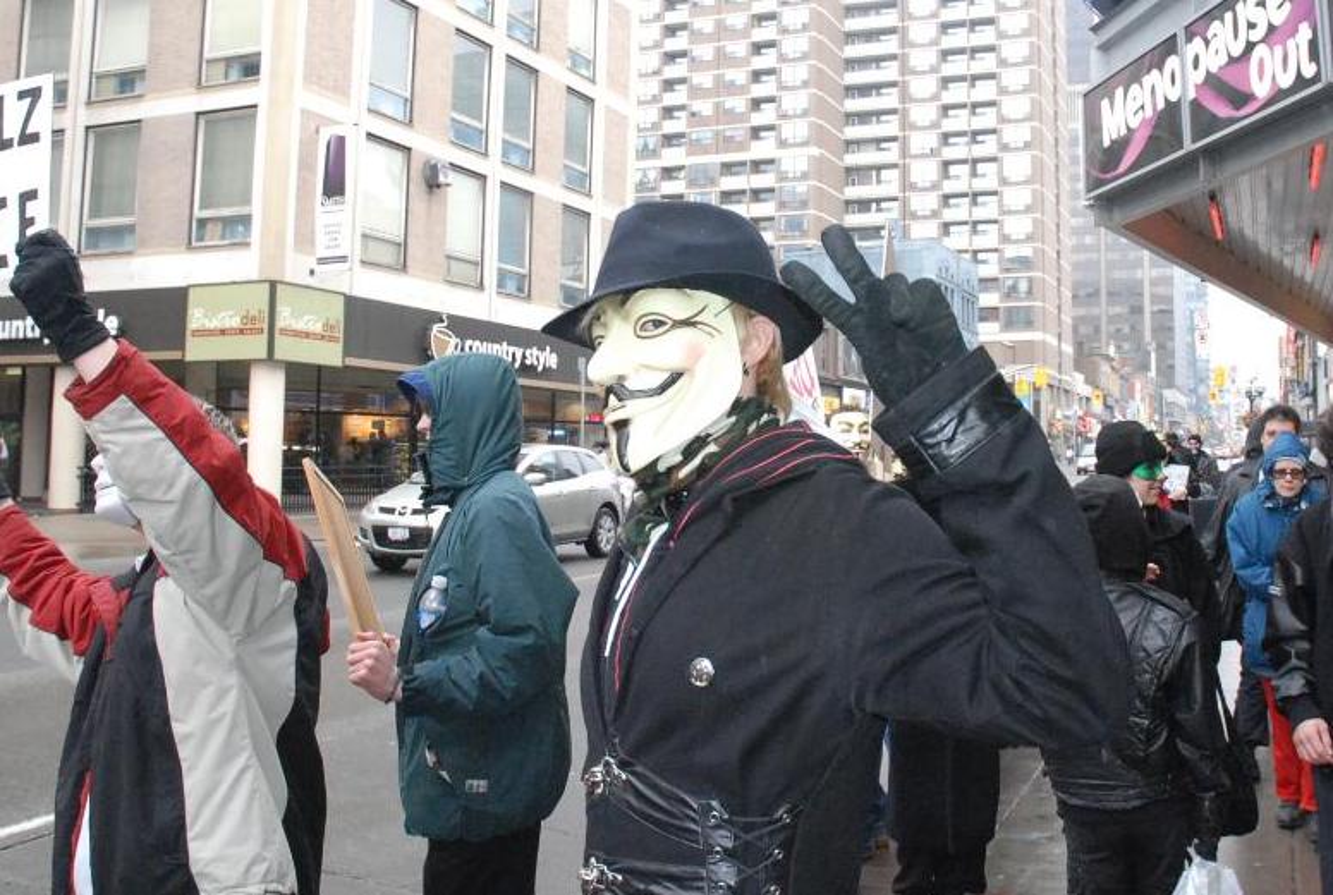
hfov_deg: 67.3
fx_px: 1002
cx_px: 666
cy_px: 448
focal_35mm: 27
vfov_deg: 48.1
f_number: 8
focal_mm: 18
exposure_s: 1/200
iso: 1600
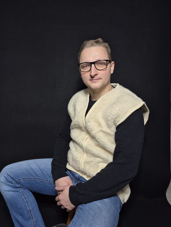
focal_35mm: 23
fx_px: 151
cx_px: 86
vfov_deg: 73.9
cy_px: 114
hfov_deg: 58.9
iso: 100
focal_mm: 5.4
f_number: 1.8
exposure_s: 1/180
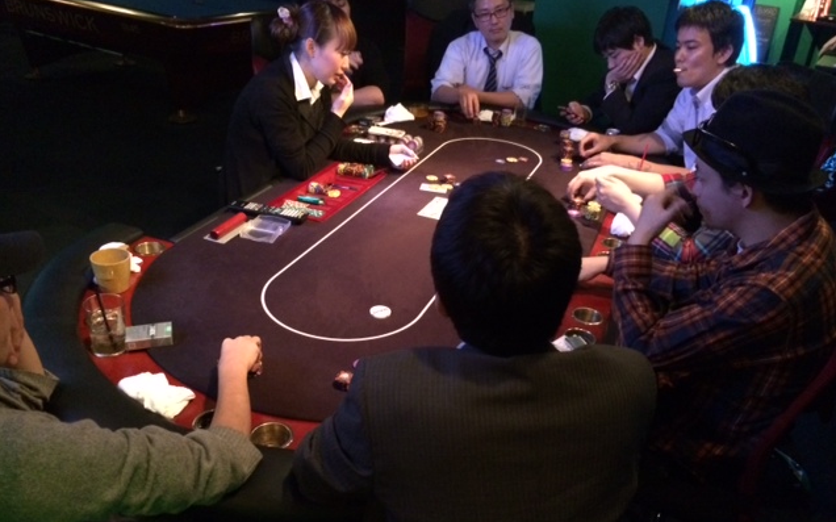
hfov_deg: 59.7
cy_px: 281
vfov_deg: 39.4
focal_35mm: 32
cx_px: 418
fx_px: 729
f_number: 2.2
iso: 640
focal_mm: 4.12
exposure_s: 1/15
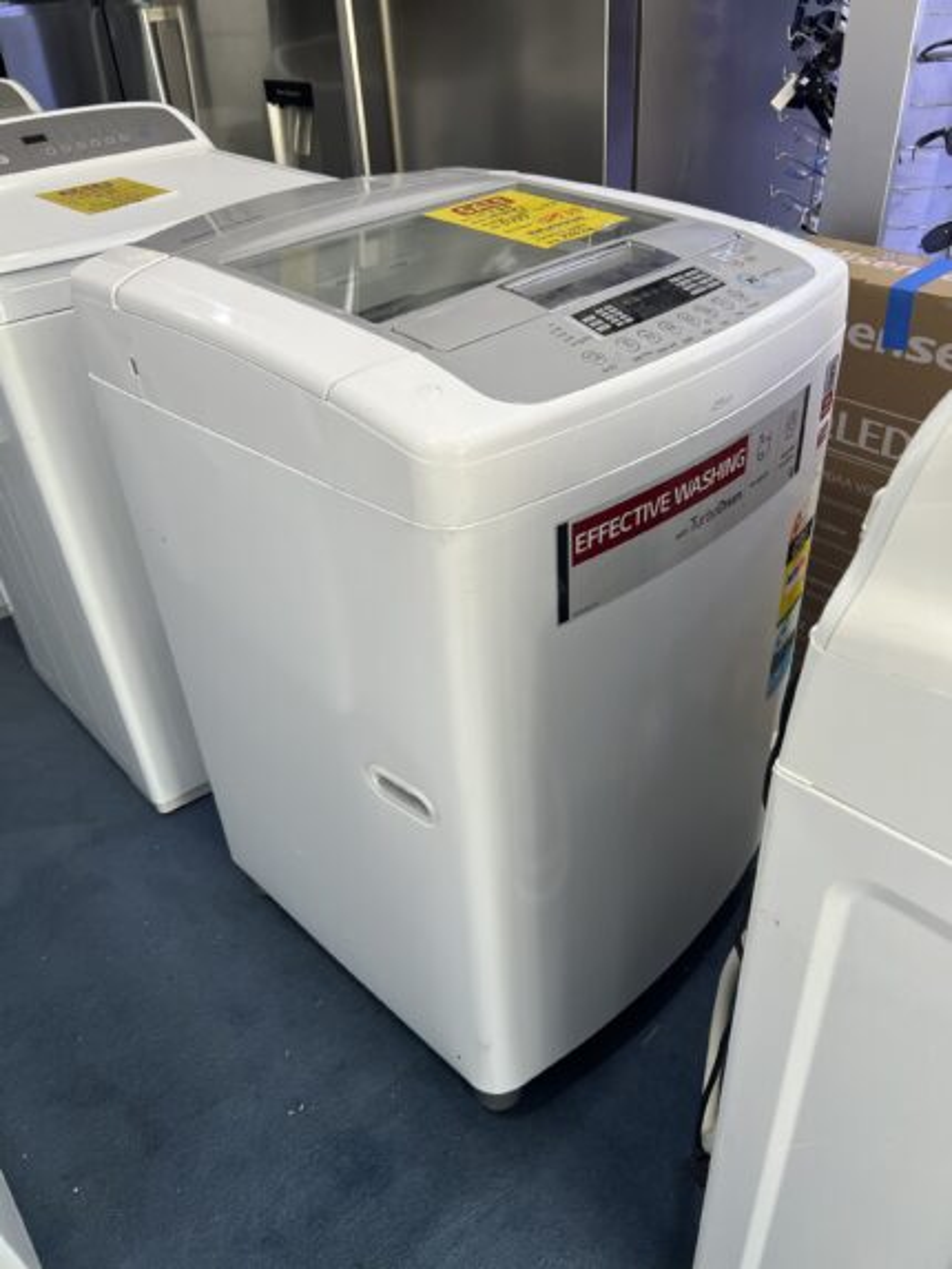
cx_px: 476
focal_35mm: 26
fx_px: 953
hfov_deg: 53.1
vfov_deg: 67.3
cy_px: 634
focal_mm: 5.7
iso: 100
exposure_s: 1/100
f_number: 1.5
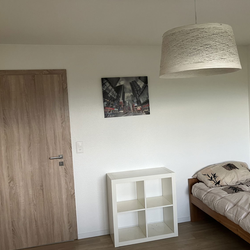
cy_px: 132
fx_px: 286
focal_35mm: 35
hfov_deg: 47.0
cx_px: 150
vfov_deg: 47.2
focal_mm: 3.99
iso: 80
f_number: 1.8
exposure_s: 1/69
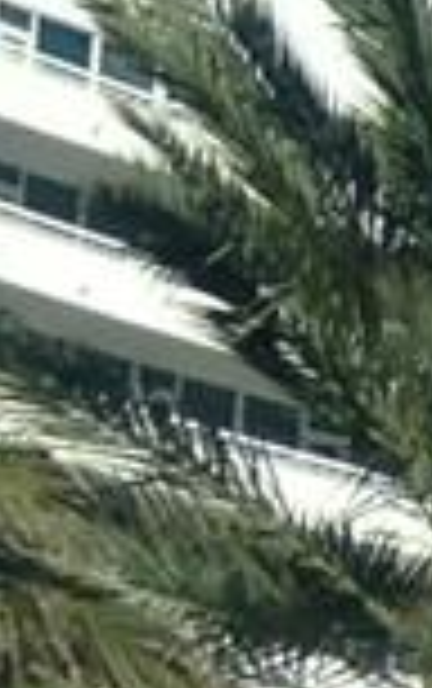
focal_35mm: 366
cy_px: 1219
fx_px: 6875
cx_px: 2799
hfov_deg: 3.2
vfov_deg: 5.6
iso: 50
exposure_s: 1/2262
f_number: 2.4
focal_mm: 4.12
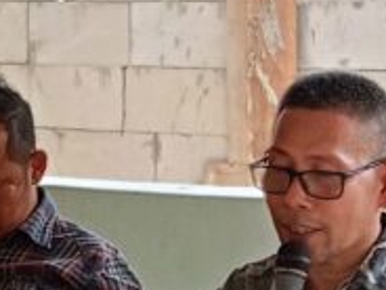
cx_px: -310
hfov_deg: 8.9
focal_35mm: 212
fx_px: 2364
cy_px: 103
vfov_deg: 7.0
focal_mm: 3.98
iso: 64
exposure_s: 1/100
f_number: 1.8
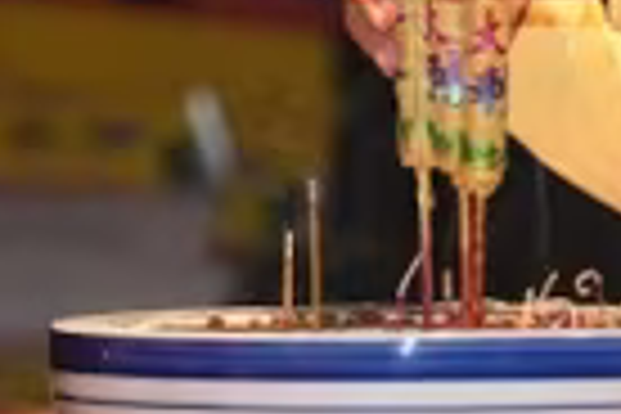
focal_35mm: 429
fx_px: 7400
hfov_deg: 4.8
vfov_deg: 3.2
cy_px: -158
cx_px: 864
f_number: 3.5
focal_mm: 90
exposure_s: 1/100
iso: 800
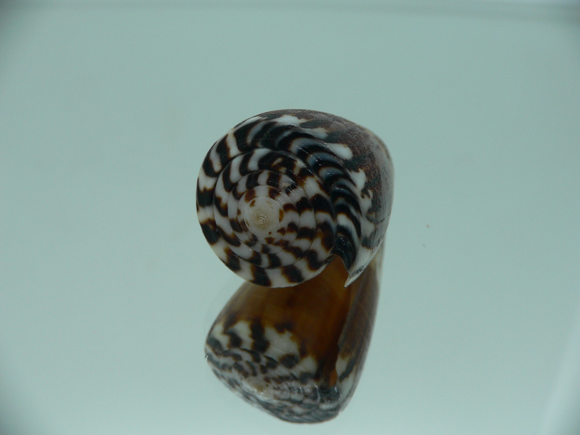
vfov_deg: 40.7
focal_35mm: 35
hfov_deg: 52.6
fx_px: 586
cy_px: 218
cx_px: 290
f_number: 2.8
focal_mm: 4.6
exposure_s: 1/60
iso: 80
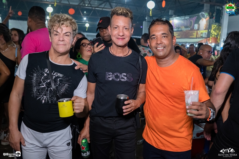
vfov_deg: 36.9
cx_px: 120
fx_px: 239
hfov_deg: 53.1
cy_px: 80
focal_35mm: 36
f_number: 2.8
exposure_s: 1/250
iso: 2500
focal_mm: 24
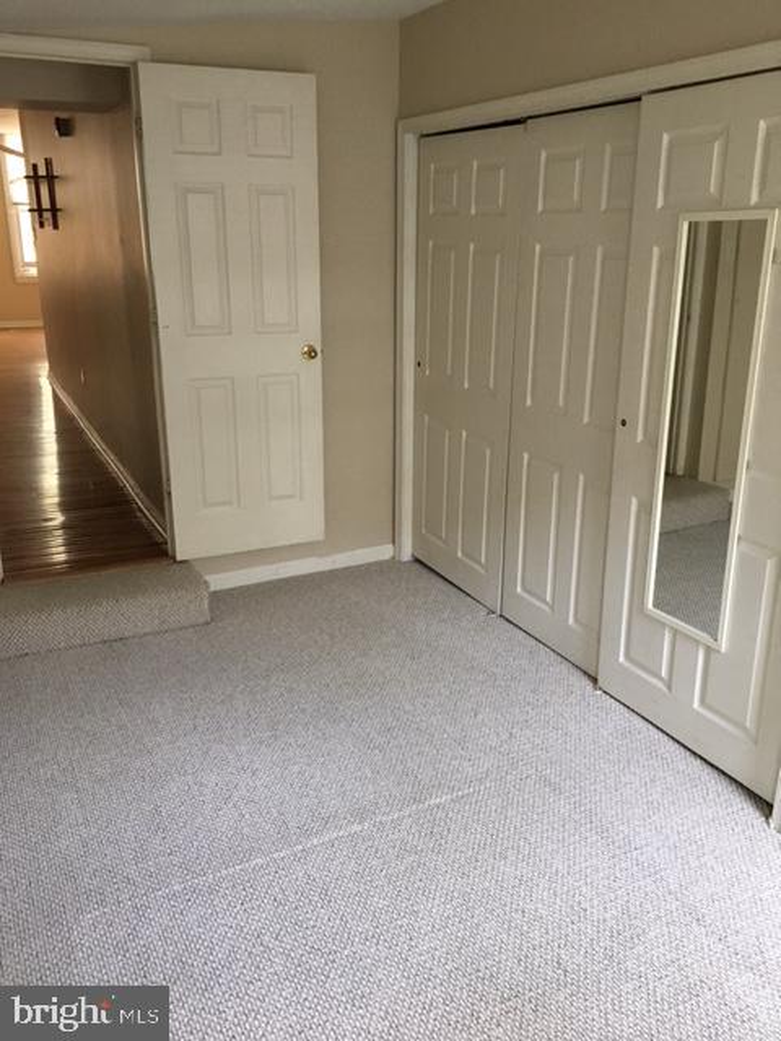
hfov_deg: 48.2
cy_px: 520
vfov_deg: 61.7
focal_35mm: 29
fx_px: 872
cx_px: 390
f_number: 2.2
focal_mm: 4.15
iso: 125
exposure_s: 1/30
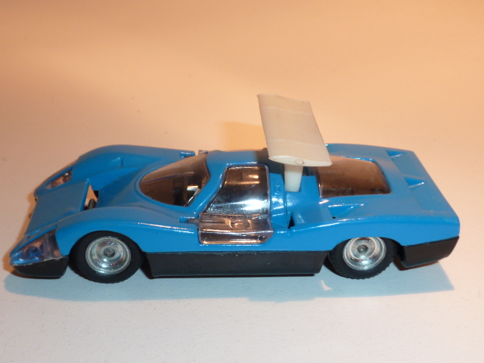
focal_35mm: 51
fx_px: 713
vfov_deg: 28.6
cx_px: 242
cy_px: 182
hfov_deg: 37.5
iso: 80
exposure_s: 1/30
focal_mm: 4.7
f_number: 4
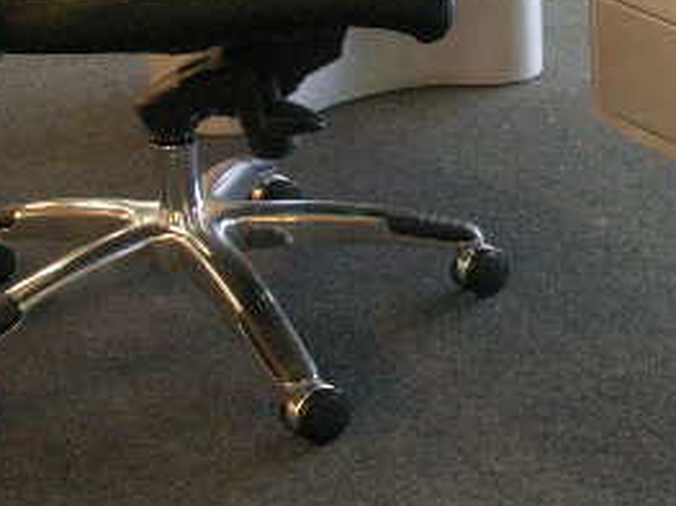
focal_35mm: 90
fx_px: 1757
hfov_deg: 21.1
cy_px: -15
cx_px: 663
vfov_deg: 16.0
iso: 160
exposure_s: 1/10
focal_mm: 7.7
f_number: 3.5
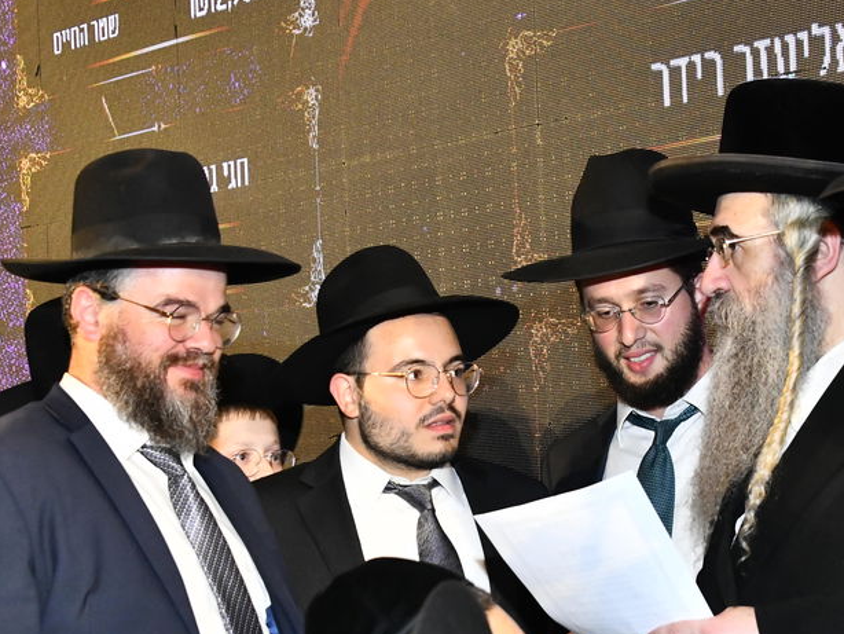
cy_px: 426
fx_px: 2244
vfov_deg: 16.0
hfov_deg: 21.3
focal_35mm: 92
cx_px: 498
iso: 2000
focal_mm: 42
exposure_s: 1/125
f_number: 5.6
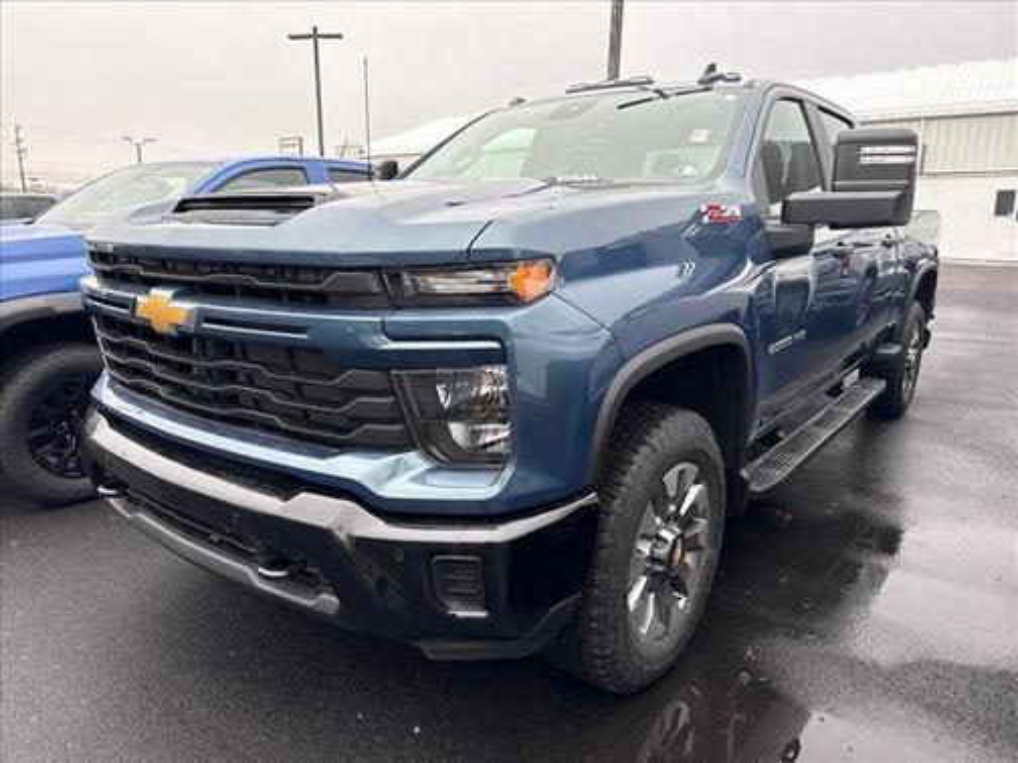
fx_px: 706
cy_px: 382
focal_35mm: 24
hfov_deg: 71.6
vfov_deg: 56.8
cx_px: 509
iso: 80
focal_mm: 6.76
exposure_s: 1/607
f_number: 1.78
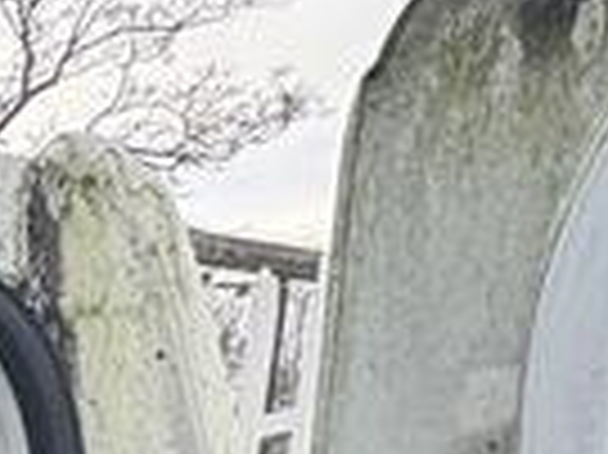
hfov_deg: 14.3
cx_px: -851
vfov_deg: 11.8
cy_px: 1191
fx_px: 1632
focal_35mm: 93
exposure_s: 1/212
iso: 64
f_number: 2.2
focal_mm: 2.22
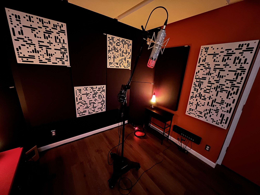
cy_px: 98
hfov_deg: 106.2
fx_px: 98
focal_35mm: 13
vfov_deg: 89.9
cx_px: 130
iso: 800
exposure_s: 1/5
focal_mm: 1.57
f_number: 1.8
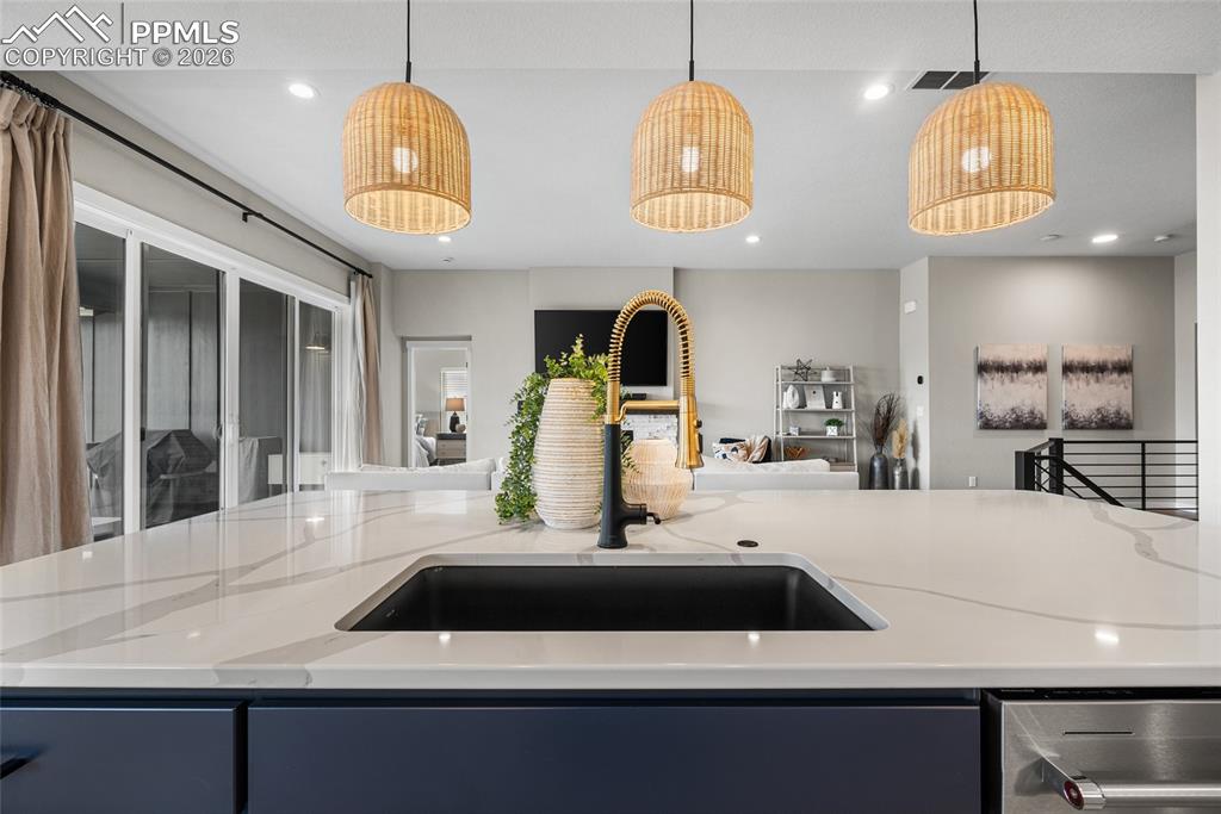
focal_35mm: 16
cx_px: 610
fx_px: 543
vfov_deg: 73.8
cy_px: 407
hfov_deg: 96.7
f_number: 8
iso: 200
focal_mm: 16
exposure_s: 1/4
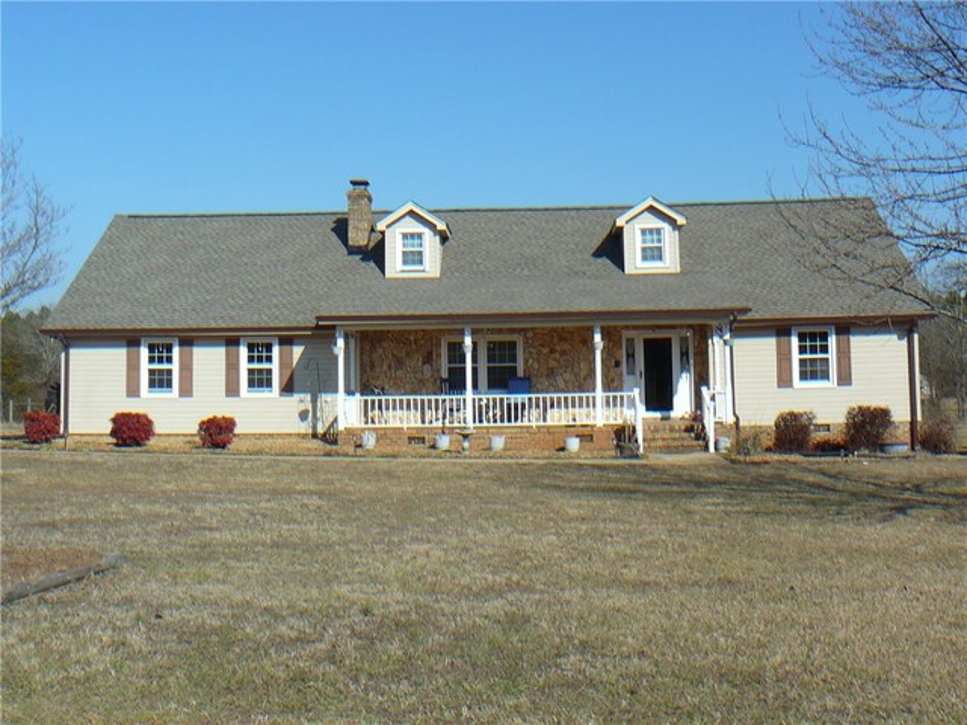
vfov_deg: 33.6
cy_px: 362
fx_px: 1201
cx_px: 484
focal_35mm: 43
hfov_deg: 43.9
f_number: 5
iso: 80
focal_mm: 6.4
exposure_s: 1/400
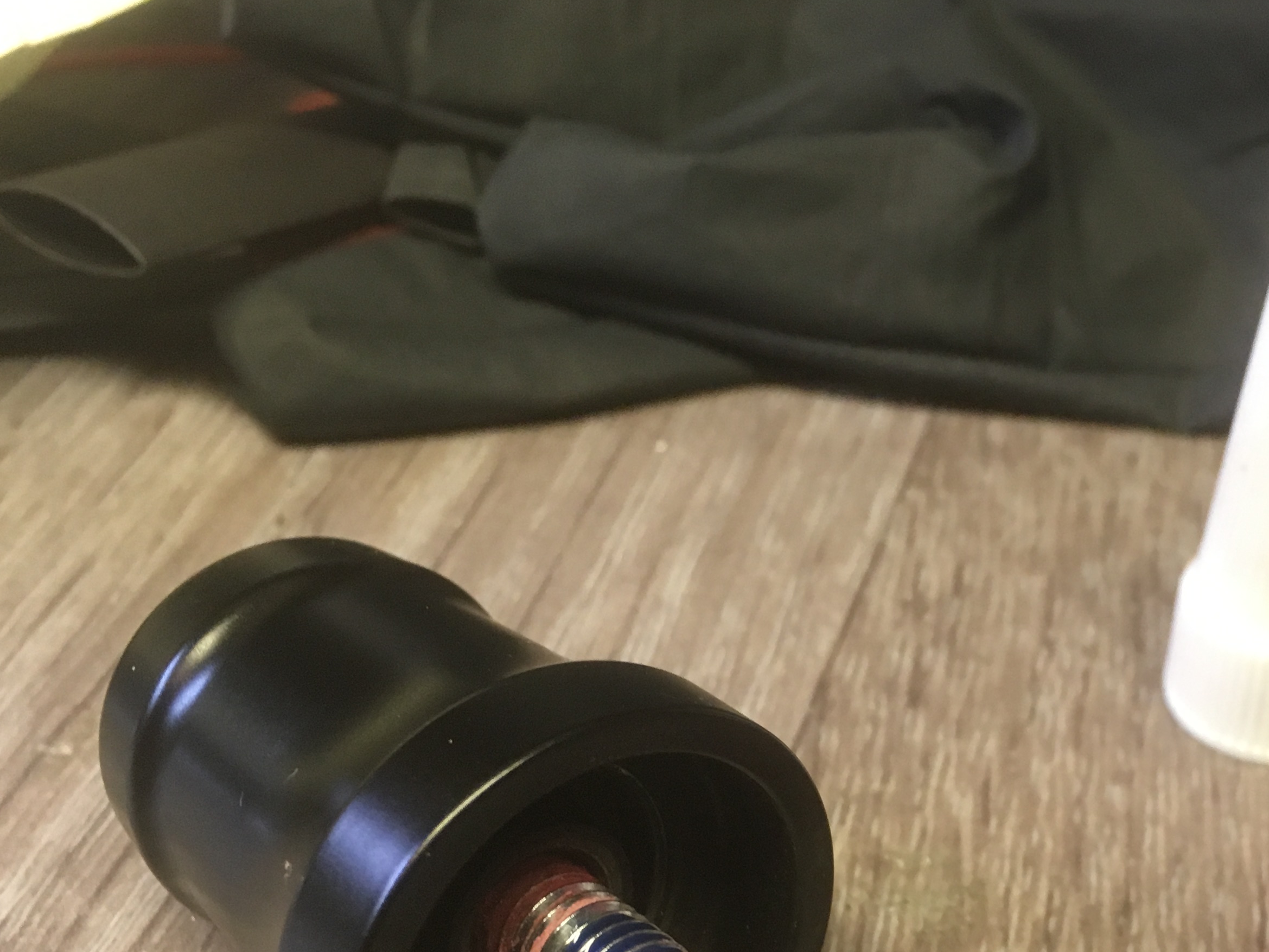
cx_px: 994
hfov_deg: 37.0
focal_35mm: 50
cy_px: 778
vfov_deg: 28.4
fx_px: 1833
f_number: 2.2
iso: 160
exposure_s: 1/33
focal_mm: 4.15
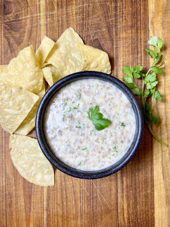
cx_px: 89
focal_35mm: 28
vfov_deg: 63.4
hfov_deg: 49.7
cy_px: 111
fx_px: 183
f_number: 1.5
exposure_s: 1/120
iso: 50
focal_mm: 5.7
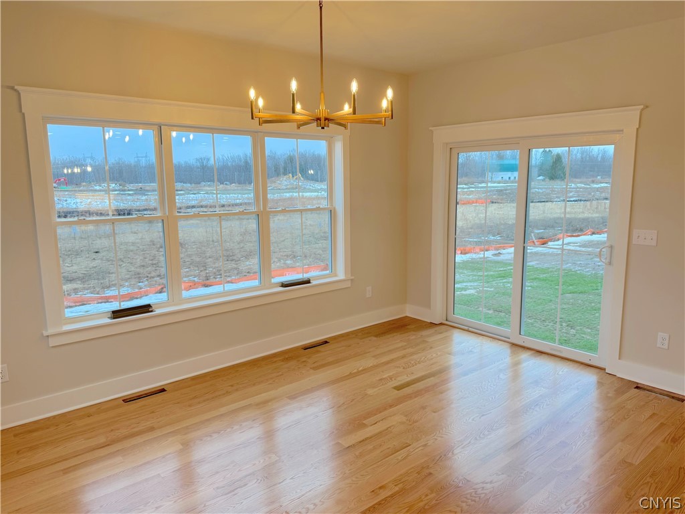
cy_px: 257
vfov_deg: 56.8
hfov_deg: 71.6
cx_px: 342
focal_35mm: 24
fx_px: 475
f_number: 1.78
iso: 64
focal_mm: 6.76
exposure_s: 1/120
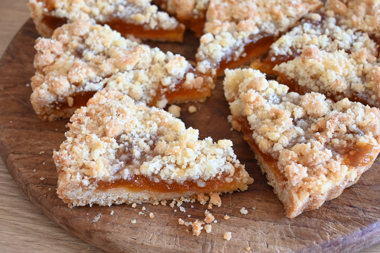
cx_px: 190
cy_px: 126
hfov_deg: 36.3
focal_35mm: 55
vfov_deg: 24.6
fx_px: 580
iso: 640
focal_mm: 37
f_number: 7.1
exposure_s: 1/30
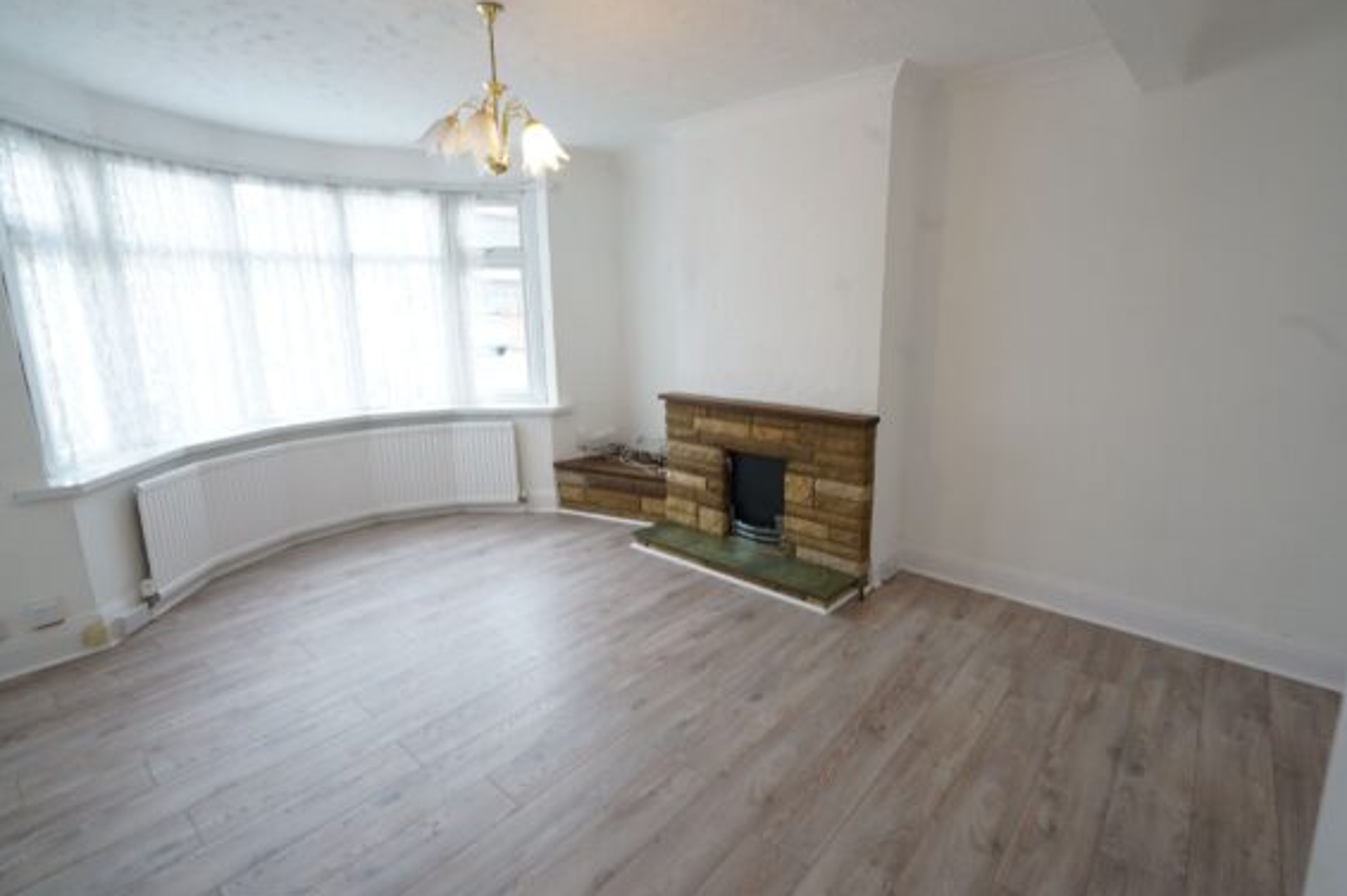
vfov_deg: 70.3
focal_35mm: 17
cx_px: 696
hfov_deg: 93.3
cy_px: 424
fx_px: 636
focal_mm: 16
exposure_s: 1/10
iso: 400
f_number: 7.1
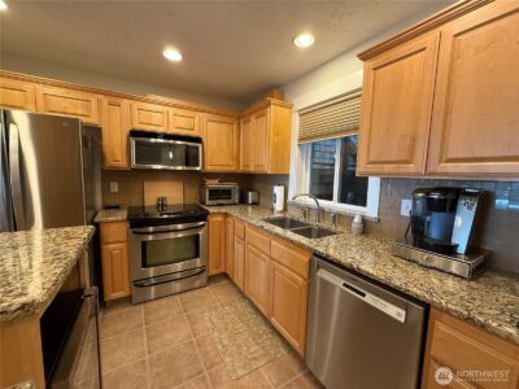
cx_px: 260
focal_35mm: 14
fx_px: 210
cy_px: 194
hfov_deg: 102.1
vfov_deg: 85.7
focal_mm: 2.22
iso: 250
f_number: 2.2
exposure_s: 1/60
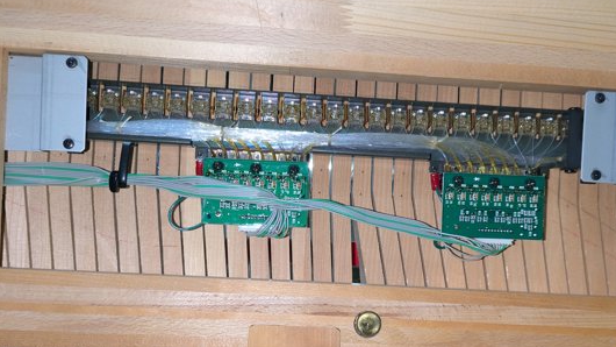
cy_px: 260
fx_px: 604
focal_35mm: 37
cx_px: 311
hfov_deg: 54.0
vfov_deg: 31.4
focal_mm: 5.43
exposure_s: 1/120
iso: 510
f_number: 1.89
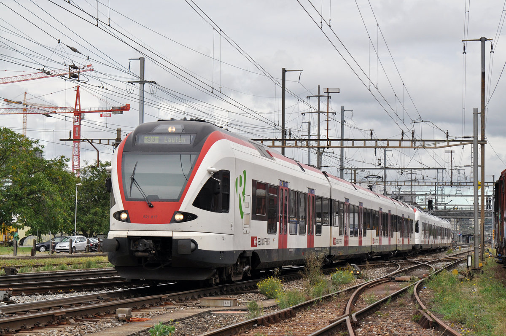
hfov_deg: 23.4
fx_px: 1221
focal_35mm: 87
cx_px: 253
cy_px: 168
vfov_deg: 15.7
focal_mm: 58
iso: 400
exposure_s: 1/1000
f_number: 6.3
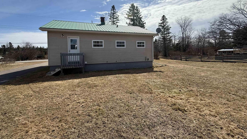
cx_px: 118
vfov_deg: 66.4
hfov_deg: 99.3
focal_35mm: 16
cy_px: 55
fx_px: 105
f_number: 2.2
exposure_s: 1/3891
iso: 80
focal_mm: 2.22
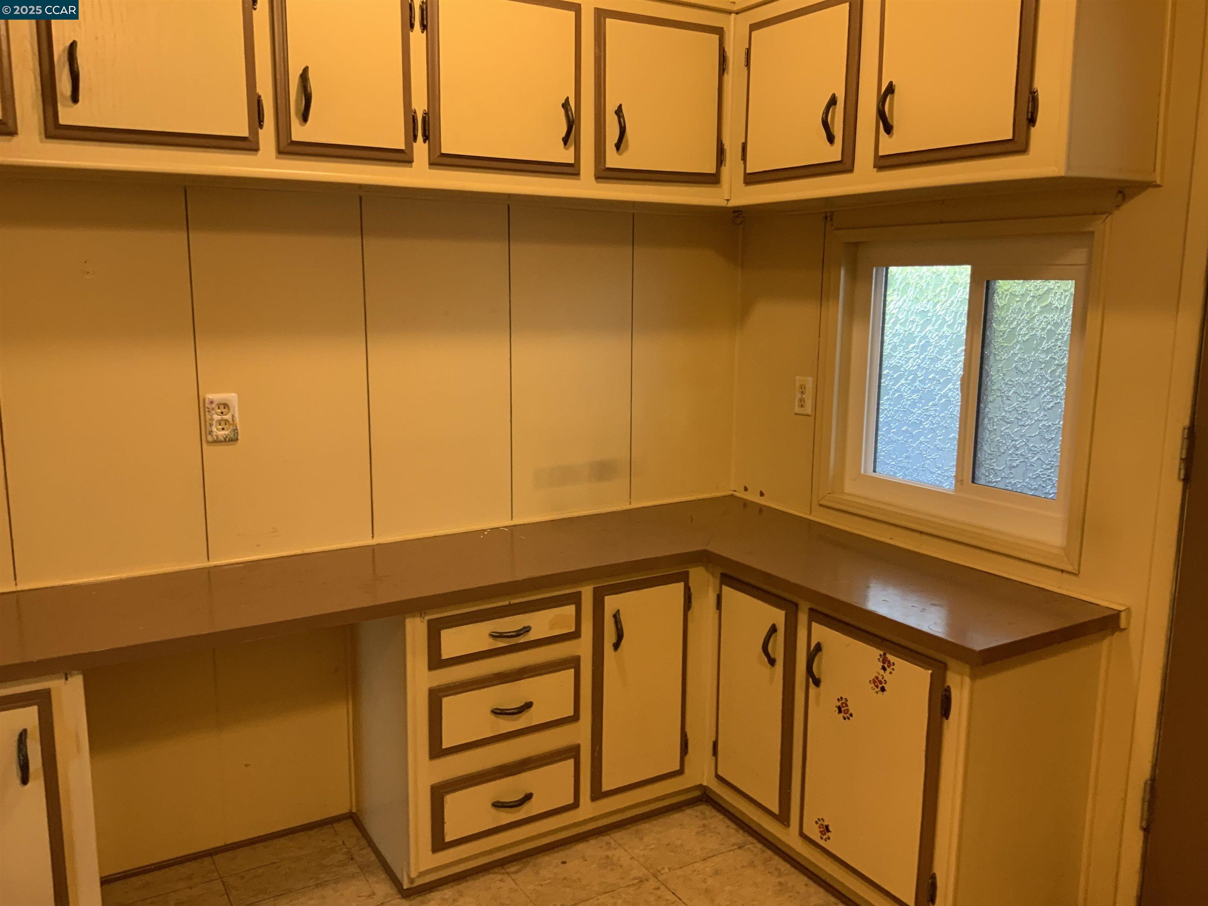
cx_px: 604
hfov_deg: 61.7
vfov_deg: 48.2
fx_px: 1012
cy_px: 453
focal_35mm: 29
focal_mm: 3
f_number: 1.8
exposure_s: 1/60
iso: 125
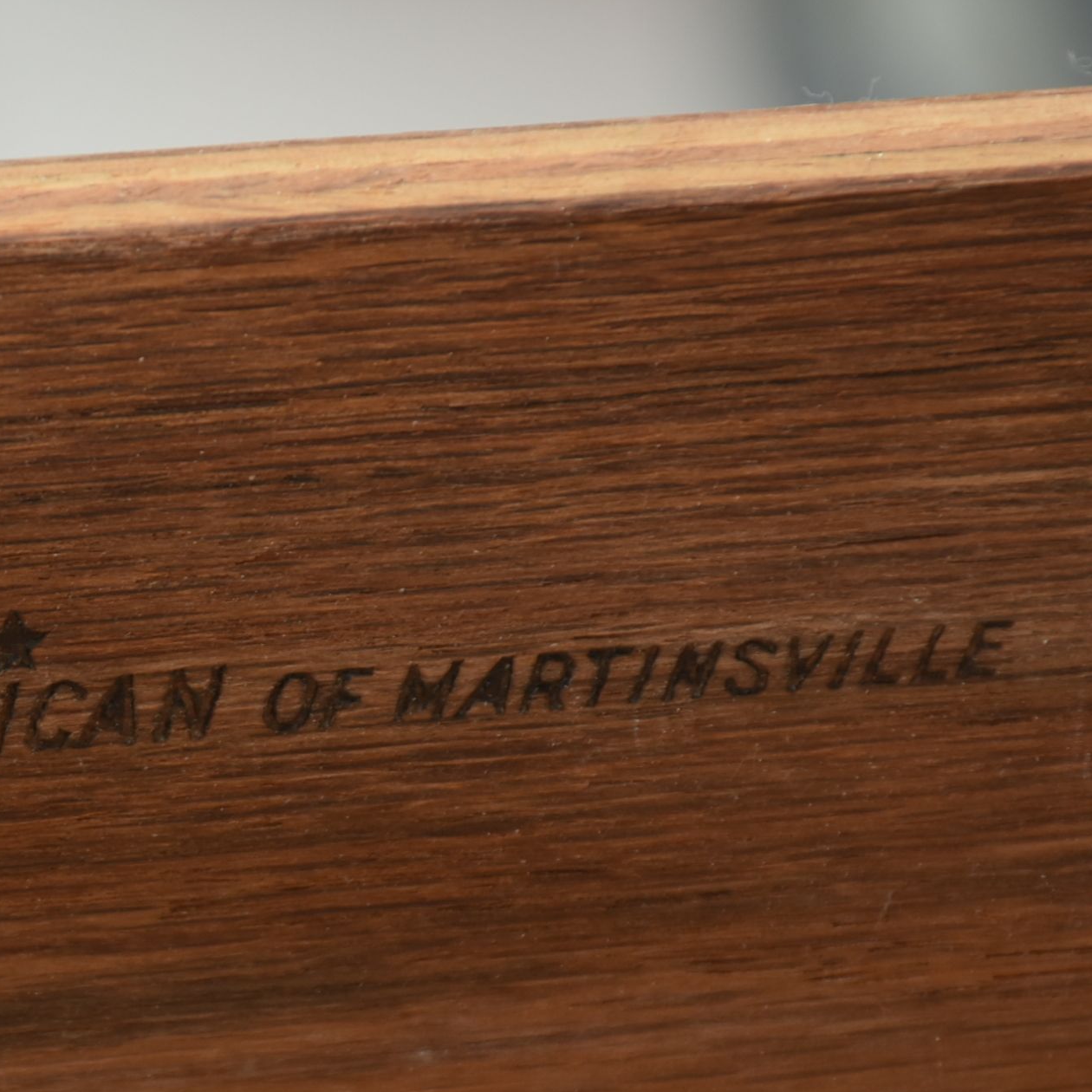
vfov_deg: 4.1
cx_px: 137
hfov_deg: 4.1
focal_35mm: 424
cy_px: 816
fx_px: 15133
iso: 200
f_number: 8
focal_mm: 140
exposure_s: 1/160
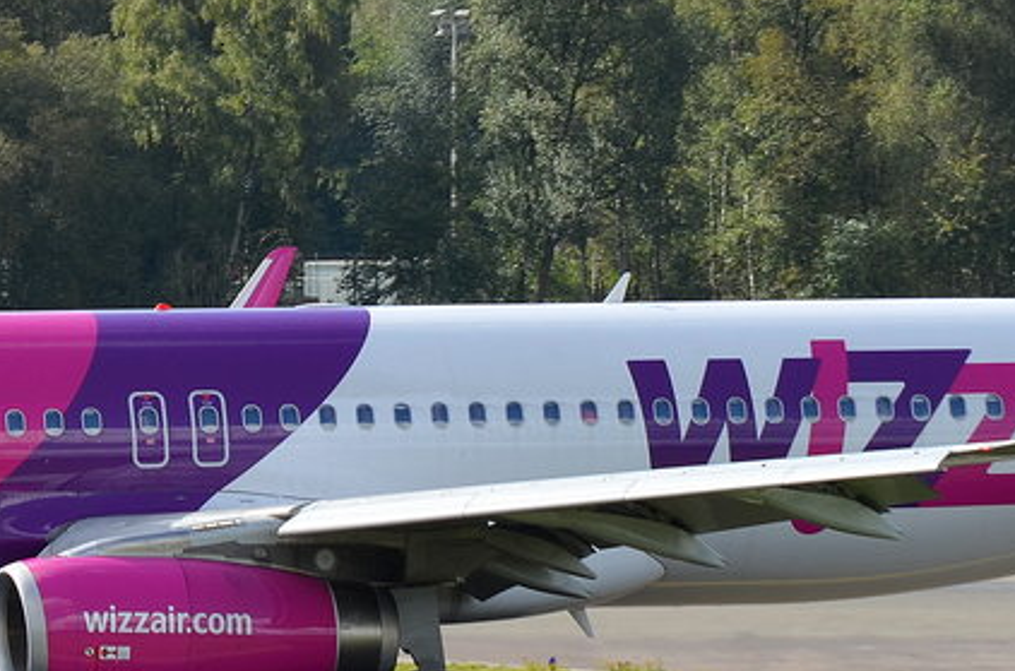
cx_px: 433
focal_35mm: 575
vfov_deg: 2.4
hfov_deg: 3.6
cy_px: 31
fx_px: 16181
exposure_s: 1/250
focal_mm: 135
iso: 100
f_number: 8
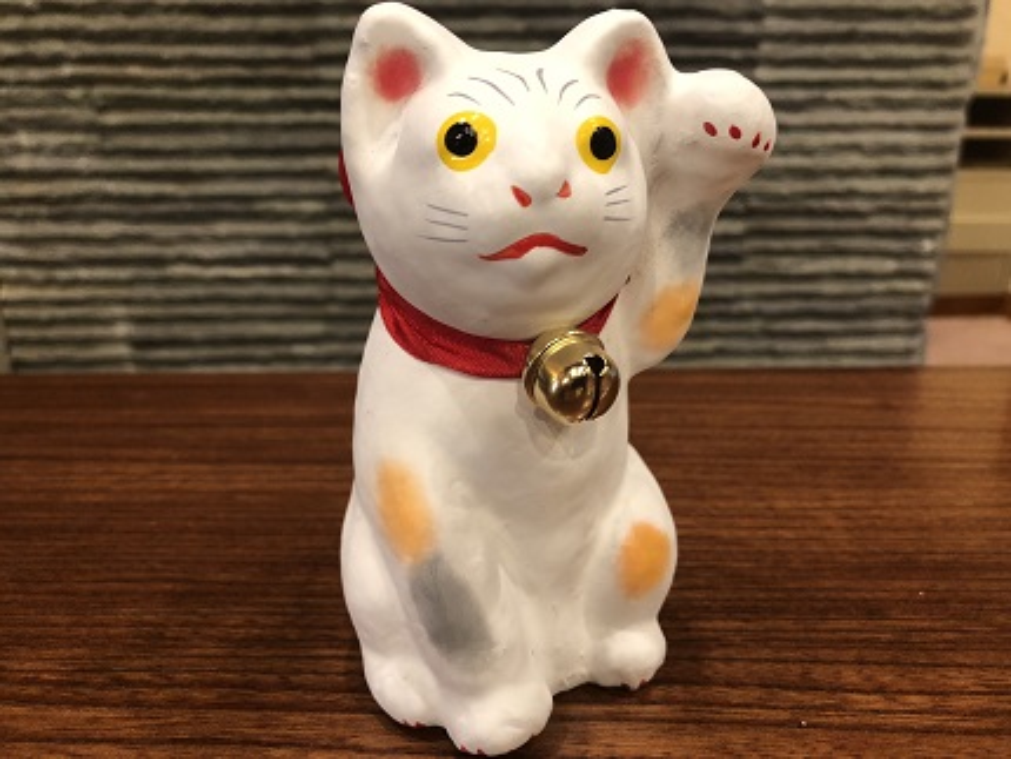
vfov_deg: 49.8
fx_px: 818
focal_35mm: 28
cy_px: 380
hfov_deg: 63.4
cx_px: 506
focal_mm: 4
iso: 64
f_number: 1.8
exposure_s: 1/17
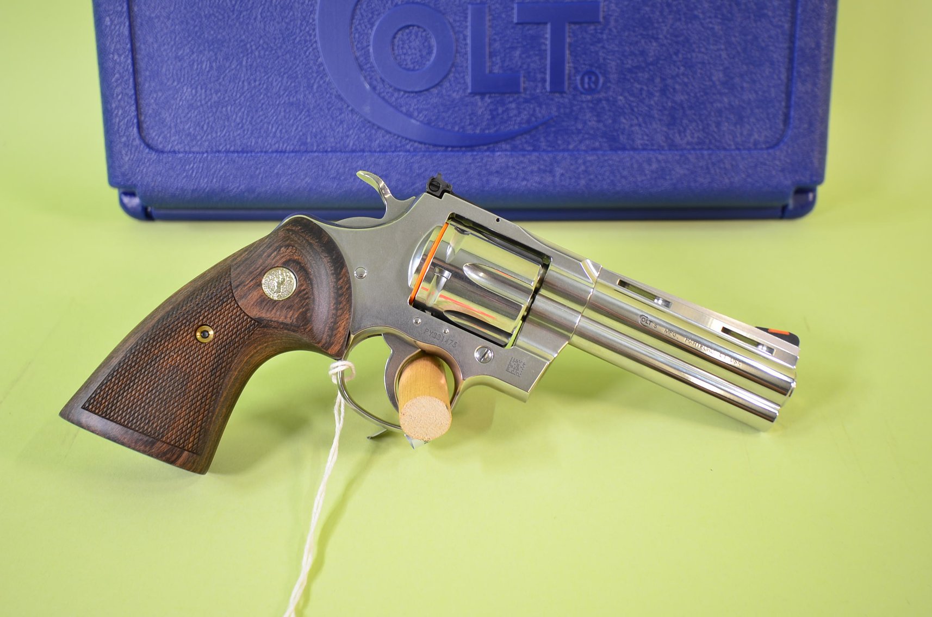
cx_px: 466
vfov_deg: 36.7
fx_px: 930
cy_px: 308
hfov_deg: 53.2
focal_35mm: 36
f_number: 4.5
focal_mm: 24
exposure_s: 1/20
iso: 100
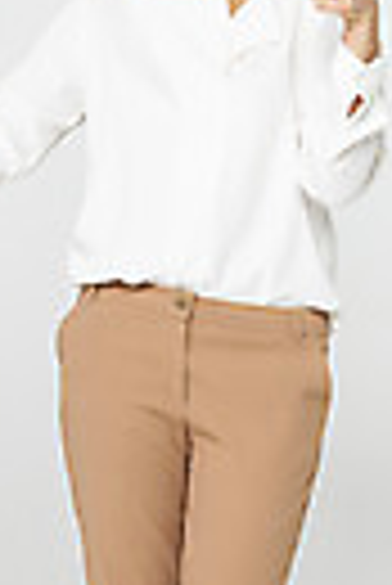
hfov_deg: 6.4
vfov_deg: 9.5
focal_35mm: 216
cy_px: 292
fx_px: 3518
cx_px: 2
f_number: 18
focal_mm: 70
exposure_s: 1/125
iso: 100
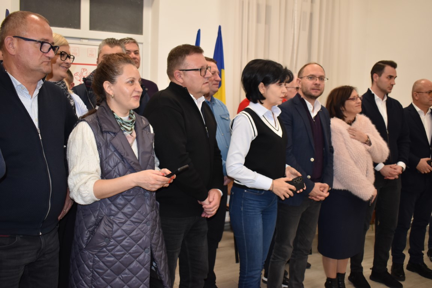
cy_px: 144
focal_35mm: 34
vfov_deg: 38.4
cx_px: 216
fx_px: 414
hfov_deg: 55.1
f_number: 4.5
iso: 800
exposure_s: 1/80
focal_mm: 23
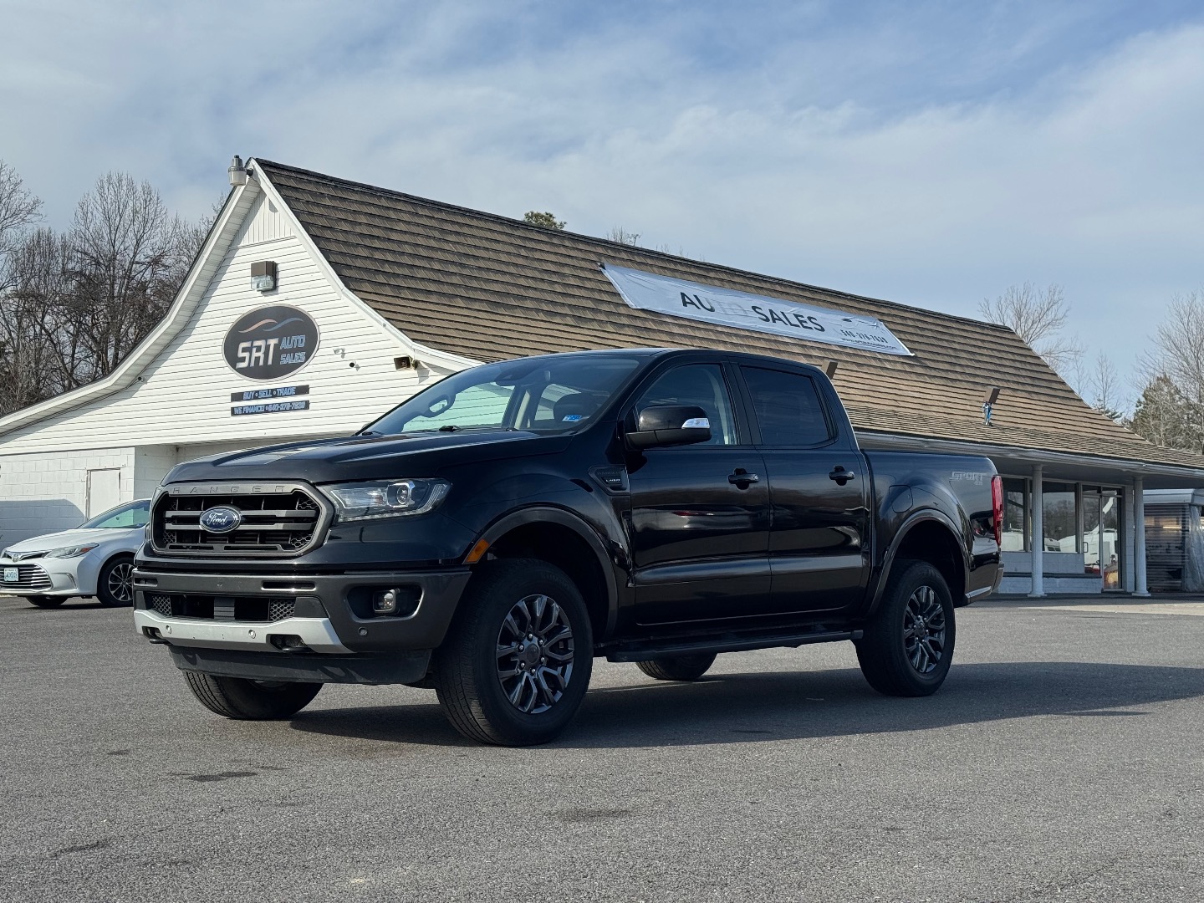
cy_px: 452
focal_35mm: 48
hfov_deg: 39.7
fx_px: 1670
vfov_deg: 30.3
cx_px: 602
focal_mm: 6.76
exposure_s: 1/4310
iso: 64
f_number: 1.78
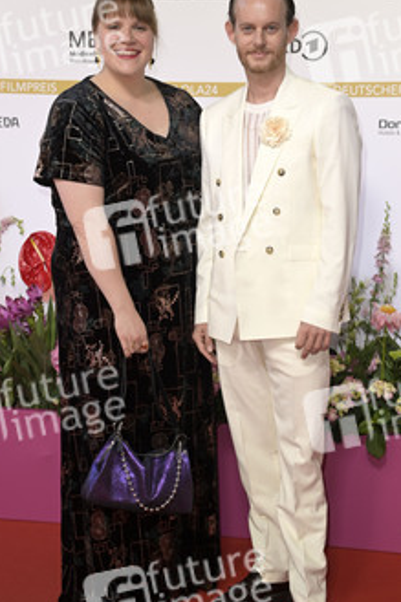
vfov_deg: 25.7
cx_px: 231
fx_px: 1321
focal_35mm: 79
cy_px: 318
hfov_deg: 17.2
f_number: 5
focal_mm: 65
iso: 640
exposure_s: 1/250
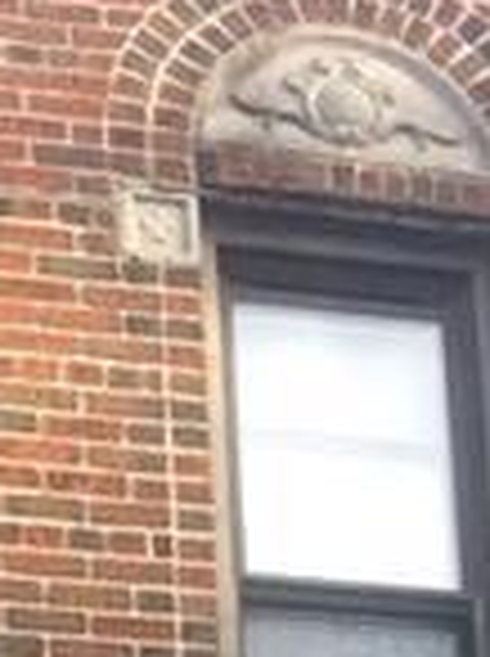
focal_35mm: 174
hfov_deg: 8.4
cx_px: -151
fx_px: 3294
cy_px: 1462
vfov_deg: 10.2
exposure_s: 1/124
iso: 32
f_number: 2.4
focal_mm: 3.3
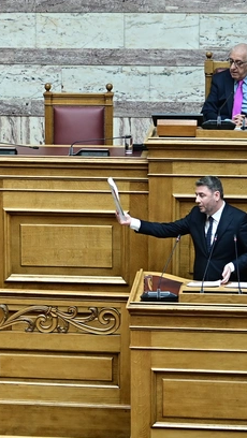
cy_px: 231
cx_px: -87
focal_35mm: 175
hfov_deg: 6.9
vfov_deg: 12.3
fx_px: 2034
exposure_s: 1/500
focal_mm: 70
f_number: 3.2
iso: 1250
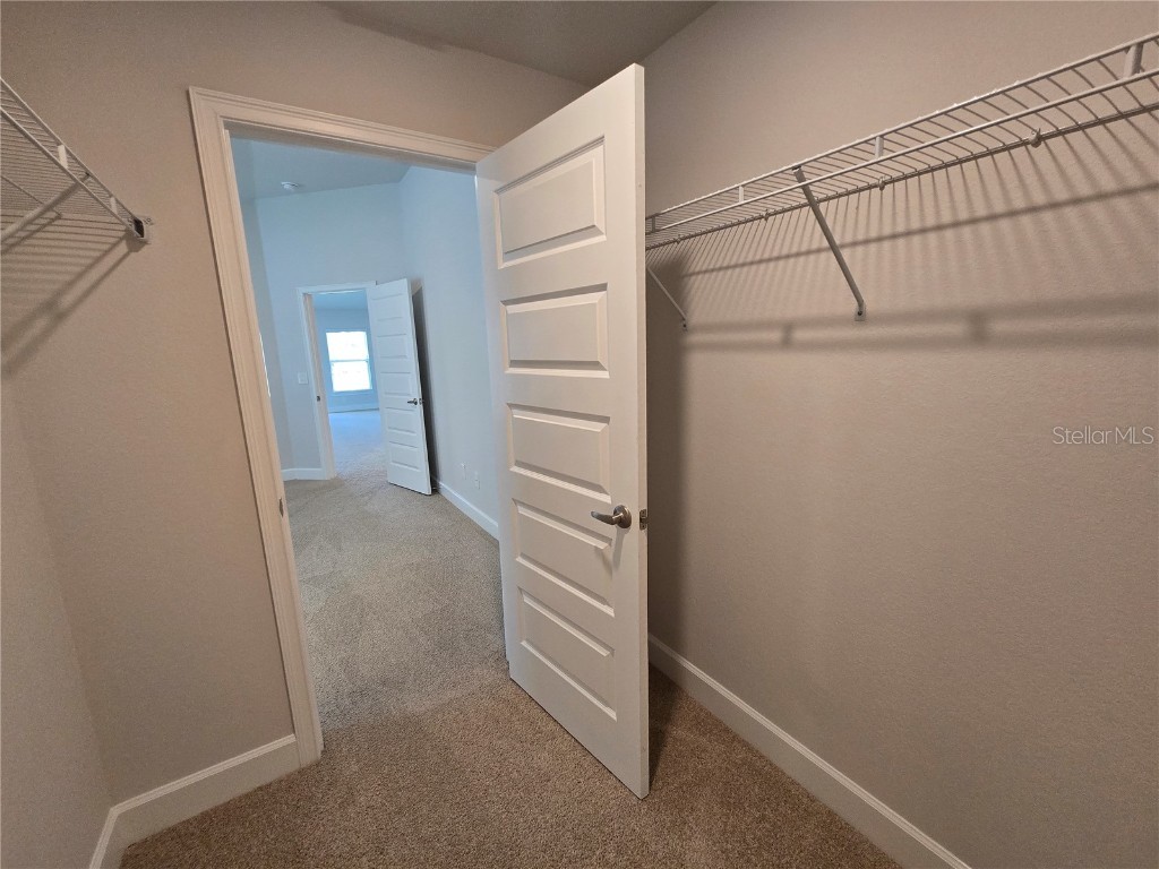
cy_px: 434
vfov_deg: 89.9
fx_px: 435
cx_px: 580
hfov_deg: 106.2
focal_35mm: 13
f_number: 2.2
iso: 200
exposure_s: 1/60
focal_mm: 2.2
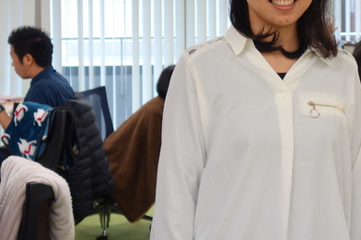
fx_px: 962
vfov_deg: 14.1
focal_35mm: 96
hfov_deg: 20.9
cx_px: 317
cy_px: 35
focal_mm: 17.4
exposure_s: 1/50
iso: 200
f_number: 3.2
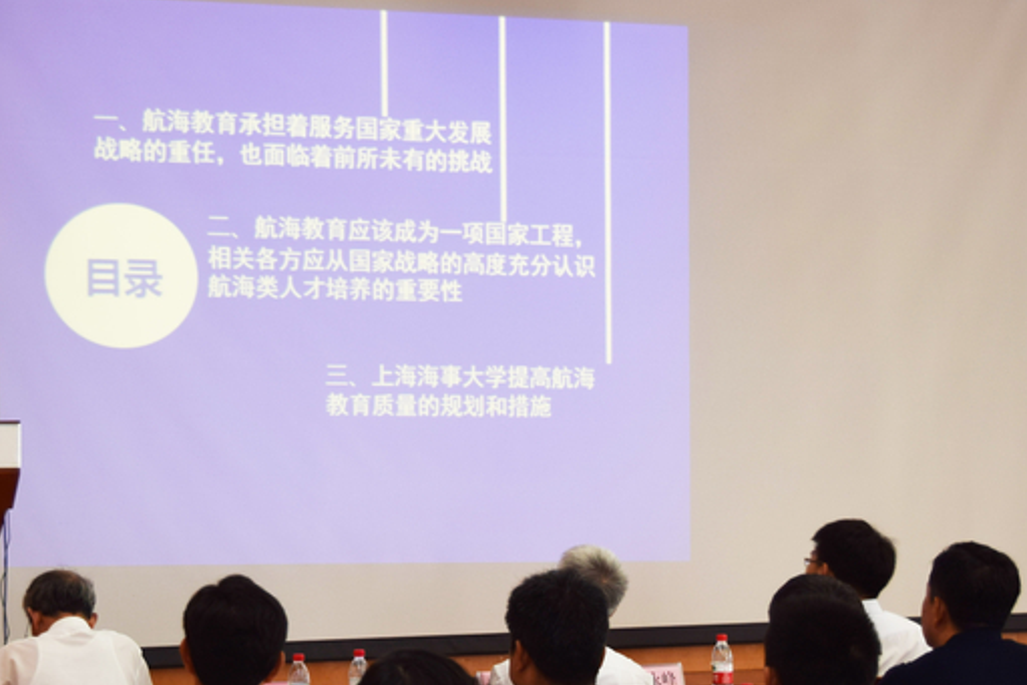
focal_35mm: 91
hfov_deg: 22.3
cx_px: 364
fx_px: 2596
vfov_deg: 15.0
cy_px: 336
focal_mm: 31
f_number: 4.2
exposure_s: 1/8
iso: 100
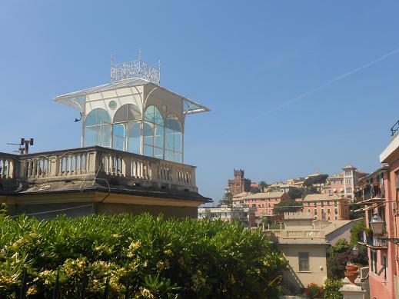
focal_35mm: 37
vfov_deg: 38.7
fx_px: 426
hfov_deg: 50.1
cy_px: 150
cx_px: 200
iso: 80
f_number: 3.9
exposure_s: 1/1000
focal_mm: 6.7
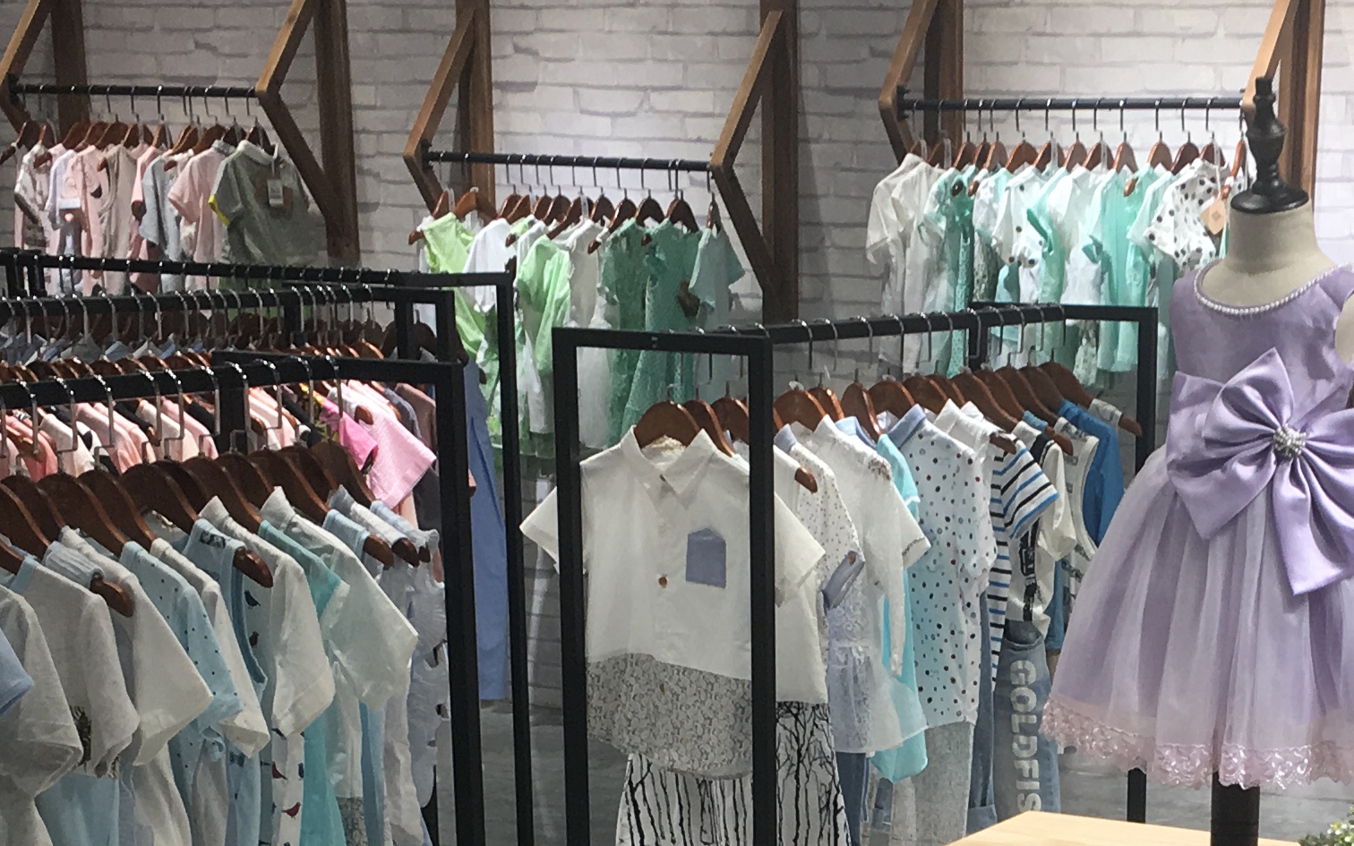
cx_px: 1024
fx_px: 3026
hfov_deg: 24.9
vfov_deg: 15.3
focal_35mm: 82
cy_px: 1066
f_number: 2.2
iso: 25
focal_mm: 4.15
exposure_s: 1/100
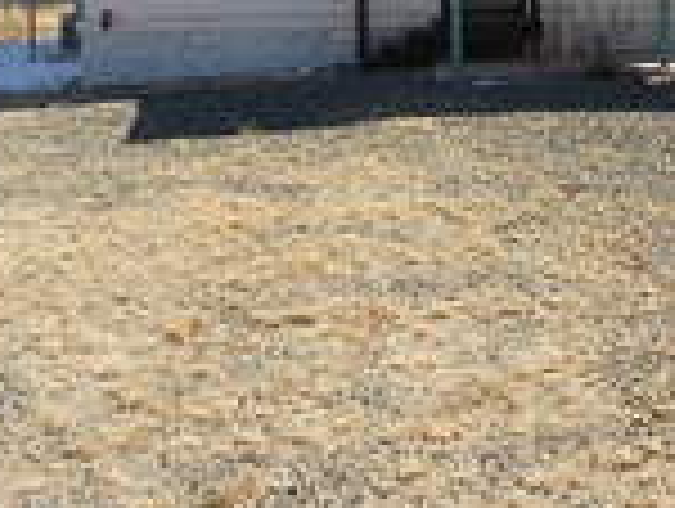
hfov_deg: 31.1
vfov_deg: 23.2
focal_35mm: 60
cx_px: 567
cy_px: -31
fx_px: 1172
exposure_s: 1/800
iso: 80
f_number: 3.2
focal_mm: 4.6
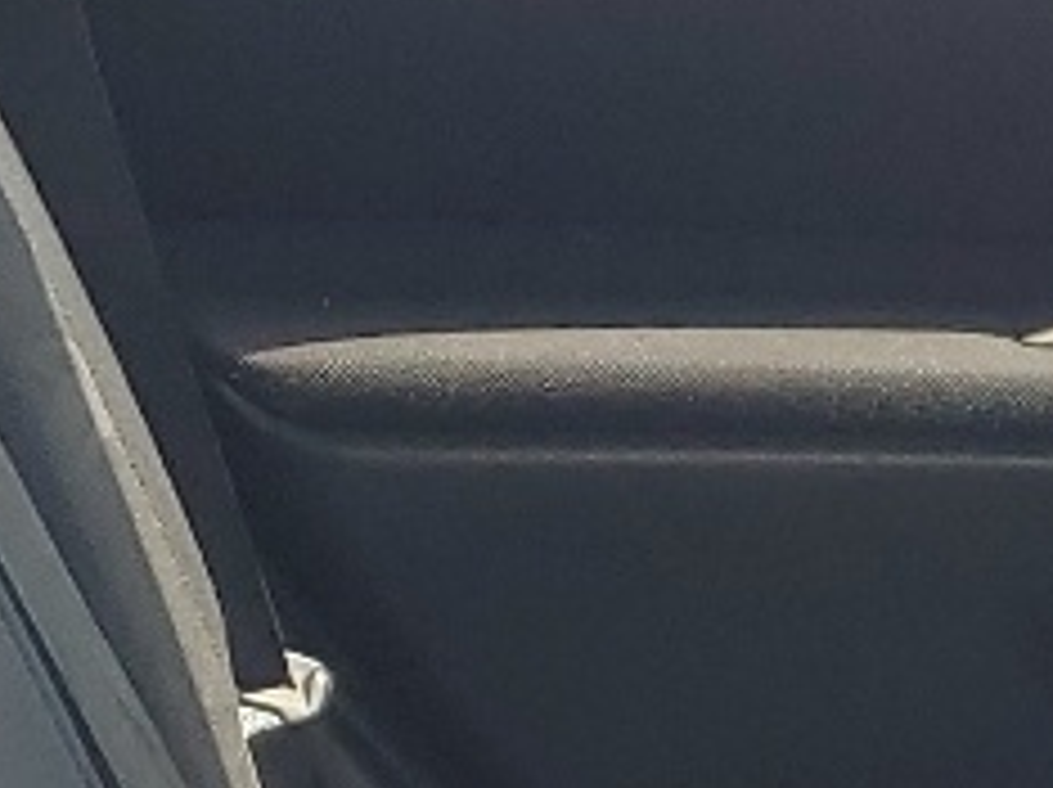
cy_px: 833
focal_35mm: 178
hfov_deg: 10.7
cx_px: 1624
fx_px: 5409
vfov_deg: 8.3
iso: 50
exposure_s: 1/556
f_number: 1.5
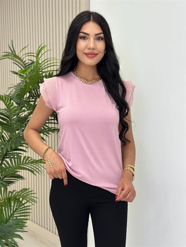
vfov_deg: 39.6
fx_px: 344
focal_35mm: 48
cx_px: 93
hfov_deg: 30.3
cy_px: 124
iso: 80
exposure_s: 1/251
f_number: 1.78
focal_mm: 6.86
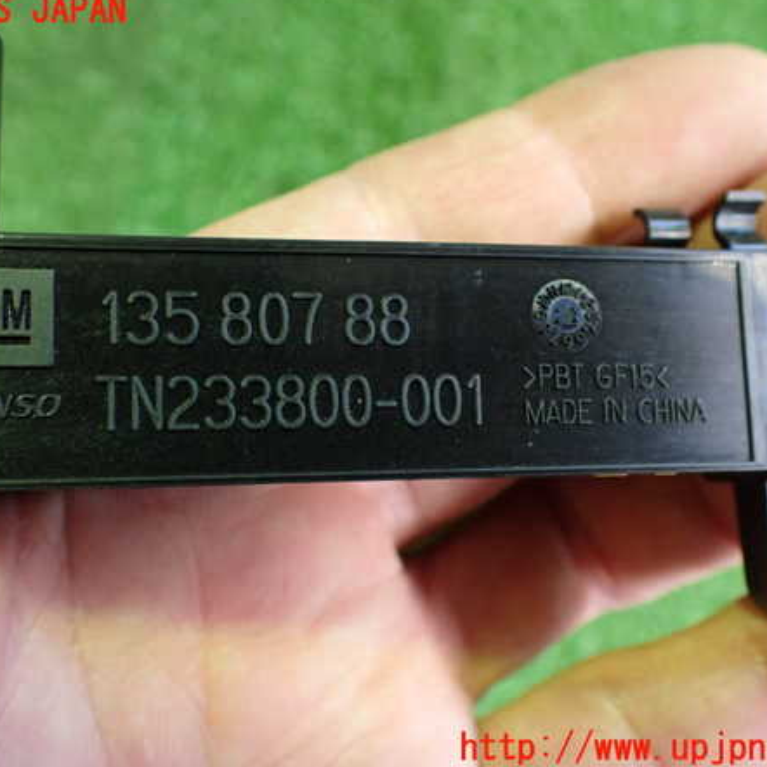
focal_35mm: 36
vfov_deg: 46.0
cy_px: 380
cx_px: 331
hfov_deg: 45.9
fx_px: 902
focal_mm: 5.4
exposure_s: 1/50
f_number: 2.3
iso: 800
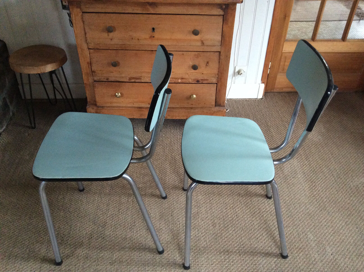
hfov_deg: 56.9
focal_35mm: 32
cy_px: 136
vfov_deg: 44.1
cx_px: 182
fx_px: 336
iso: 250
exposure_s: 1/20
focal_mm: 3.3
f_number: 2.4
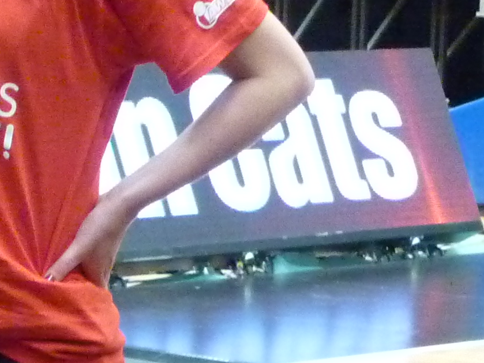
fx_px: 3161
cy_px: 640
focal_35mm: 226
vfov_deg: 6.4
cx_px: 3
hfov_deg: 8.7
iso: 800
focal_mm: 8.6
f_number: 3.3
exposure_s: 1/50
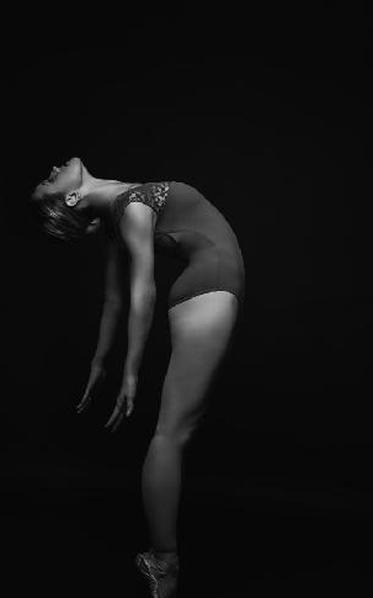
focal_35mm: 52
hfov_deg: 24.8
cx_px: 156
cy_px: 318
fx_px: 846
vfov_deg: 38.9
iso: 100
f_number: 6.3
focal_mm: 45
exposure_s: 1/160
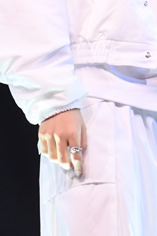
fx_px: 3783
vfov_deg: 3.6
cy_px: -110
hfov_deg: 2.4
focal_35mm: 578
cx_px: 112
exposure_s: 1/640
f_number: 3.5
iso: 2500
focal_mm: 175
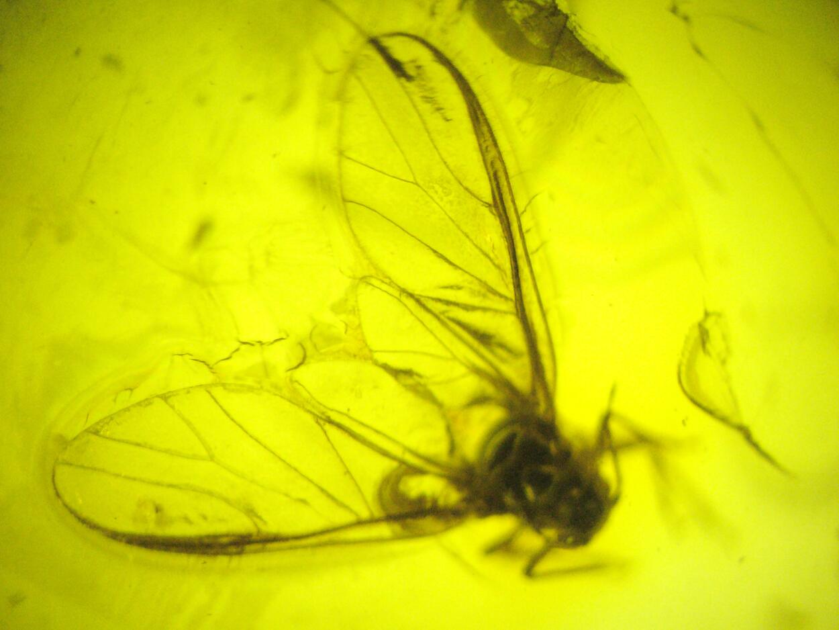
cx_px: 420
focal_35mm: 103
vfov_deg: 14.4
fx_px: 2497
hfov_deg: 19.1
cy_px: 315
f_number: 4.9
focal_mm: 17
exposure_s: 1/500
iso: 400
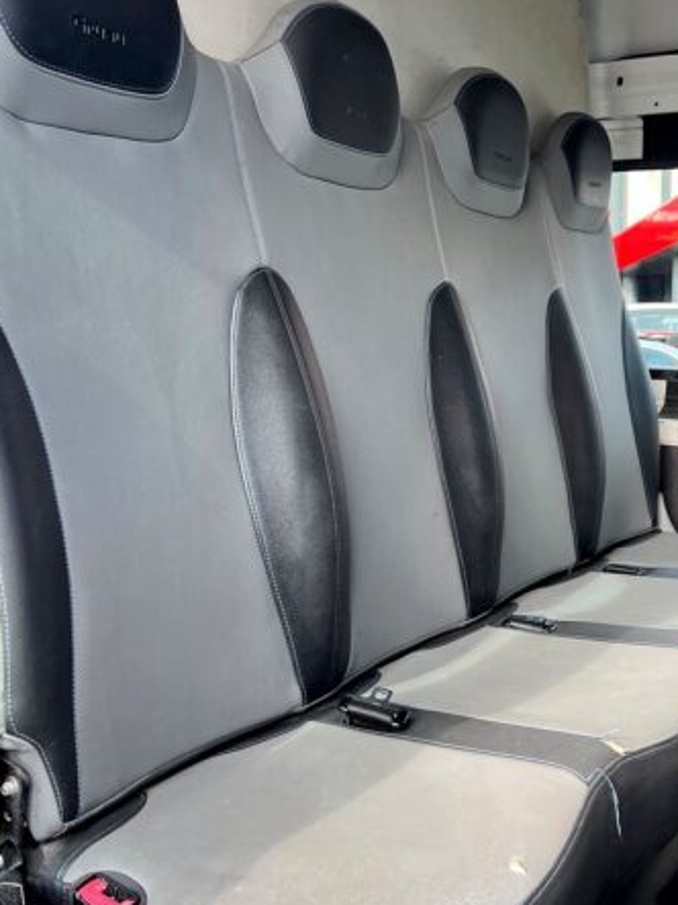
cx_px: 373
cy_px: 476
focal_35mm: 37
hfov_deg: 38.6
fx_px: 967
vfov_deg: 50.1
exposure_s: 1/204
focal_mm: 5.7
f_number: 1.5
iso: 40
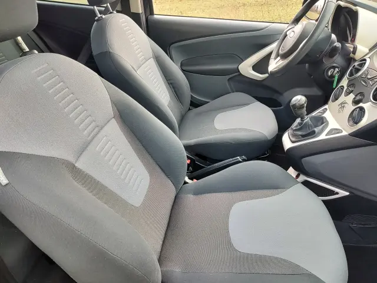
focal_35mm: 23
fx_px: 250
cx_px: 188
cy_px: 142
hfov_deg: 73.9
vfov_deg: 58.9
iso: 100
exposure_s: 1/109
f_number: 1.8
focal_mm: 5.56
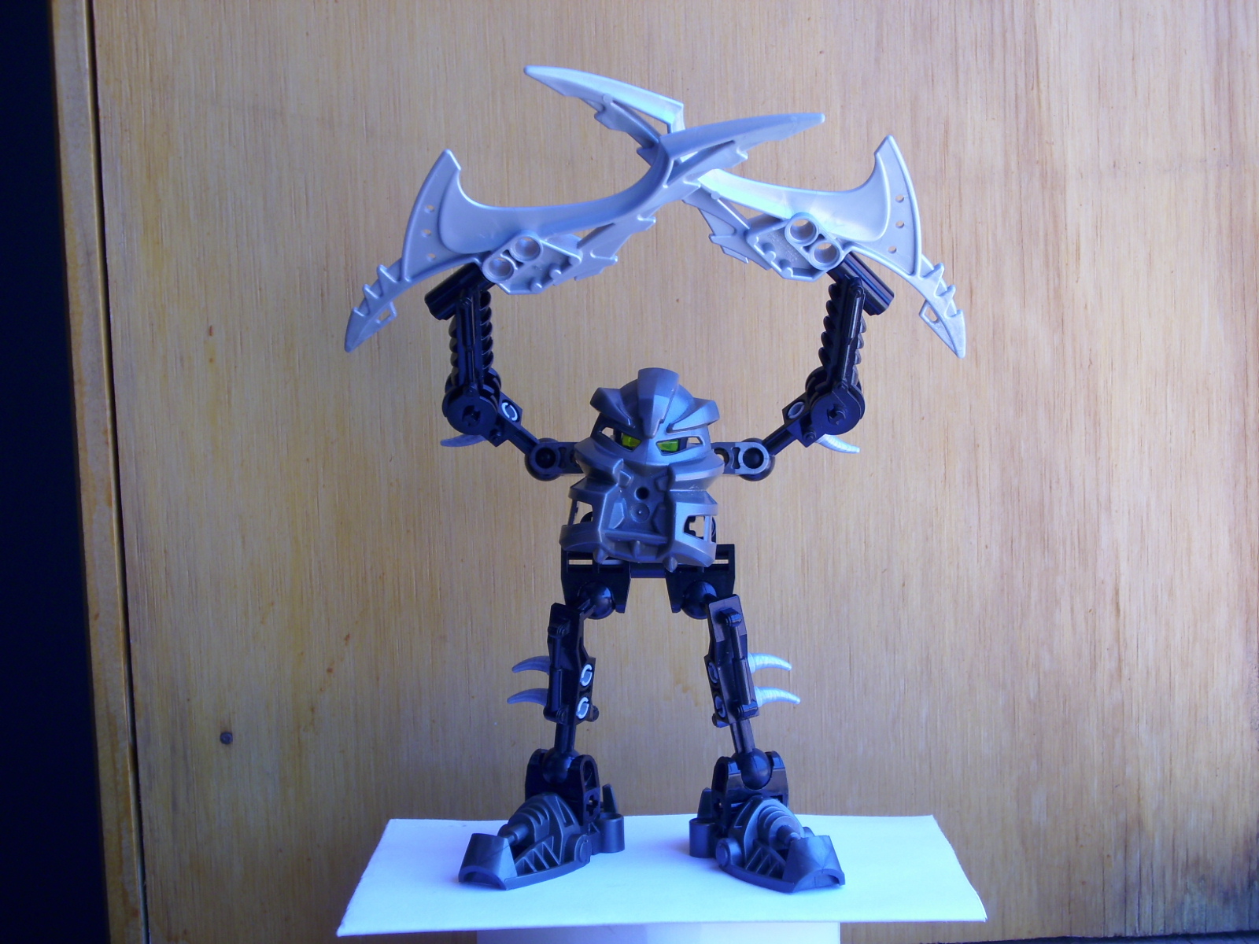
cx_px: 630
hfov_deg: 34.9
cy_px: 472
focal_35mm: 55
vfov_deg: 26.6
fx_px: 2000
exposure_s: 1/60
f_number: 3.8
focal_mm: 10.7
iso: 100
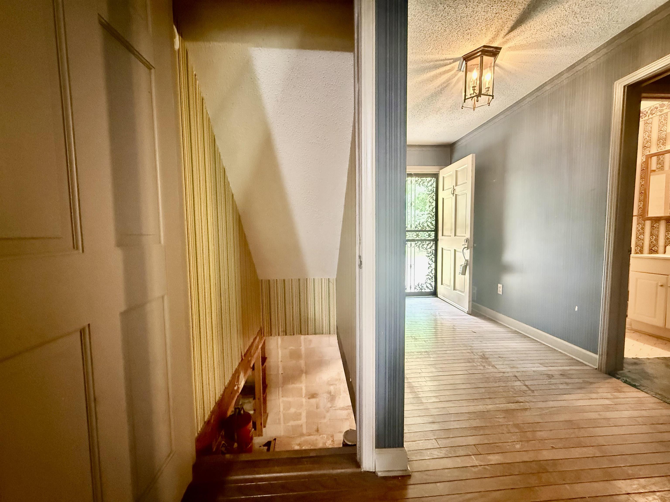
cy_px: 251
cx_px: 335
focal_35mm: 14
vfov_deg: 85.7
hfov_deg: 102.1
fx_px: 271
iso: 1600
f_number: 2.2
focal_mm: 2.22
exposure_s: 1/30
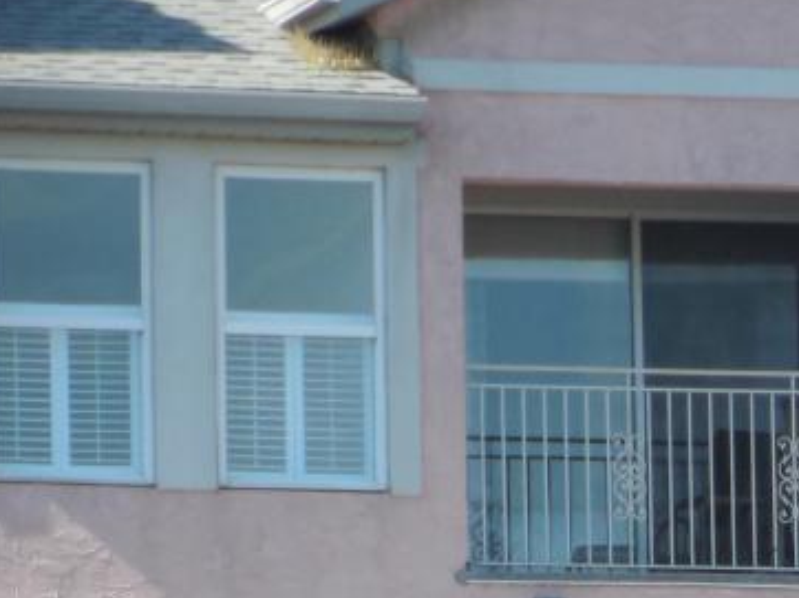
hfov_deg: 2.9
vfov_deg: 2.2
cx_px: 1048
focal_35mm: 682
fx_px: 15731
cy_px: 569
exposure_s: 1/320
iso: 125
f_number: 5.1
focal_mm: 43.4
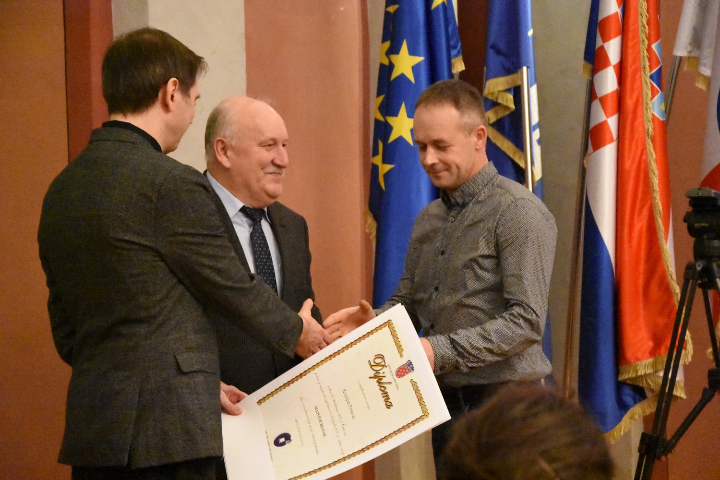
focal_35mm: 105
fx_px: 2100
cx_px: 360
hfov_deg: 19.5
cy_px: 240
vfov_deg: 13.0
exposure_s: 1/250
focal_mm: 70
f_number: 5.6
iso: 25600
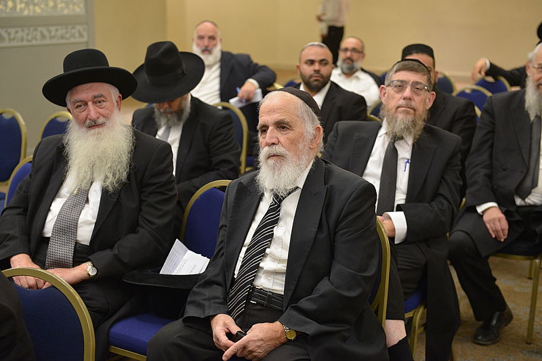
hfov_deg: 32.4
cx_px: 271
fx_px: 933
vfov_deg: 21.9
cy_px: 180
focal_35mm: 62
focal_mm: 62
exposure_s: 1/60
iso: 2500
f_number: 3.5
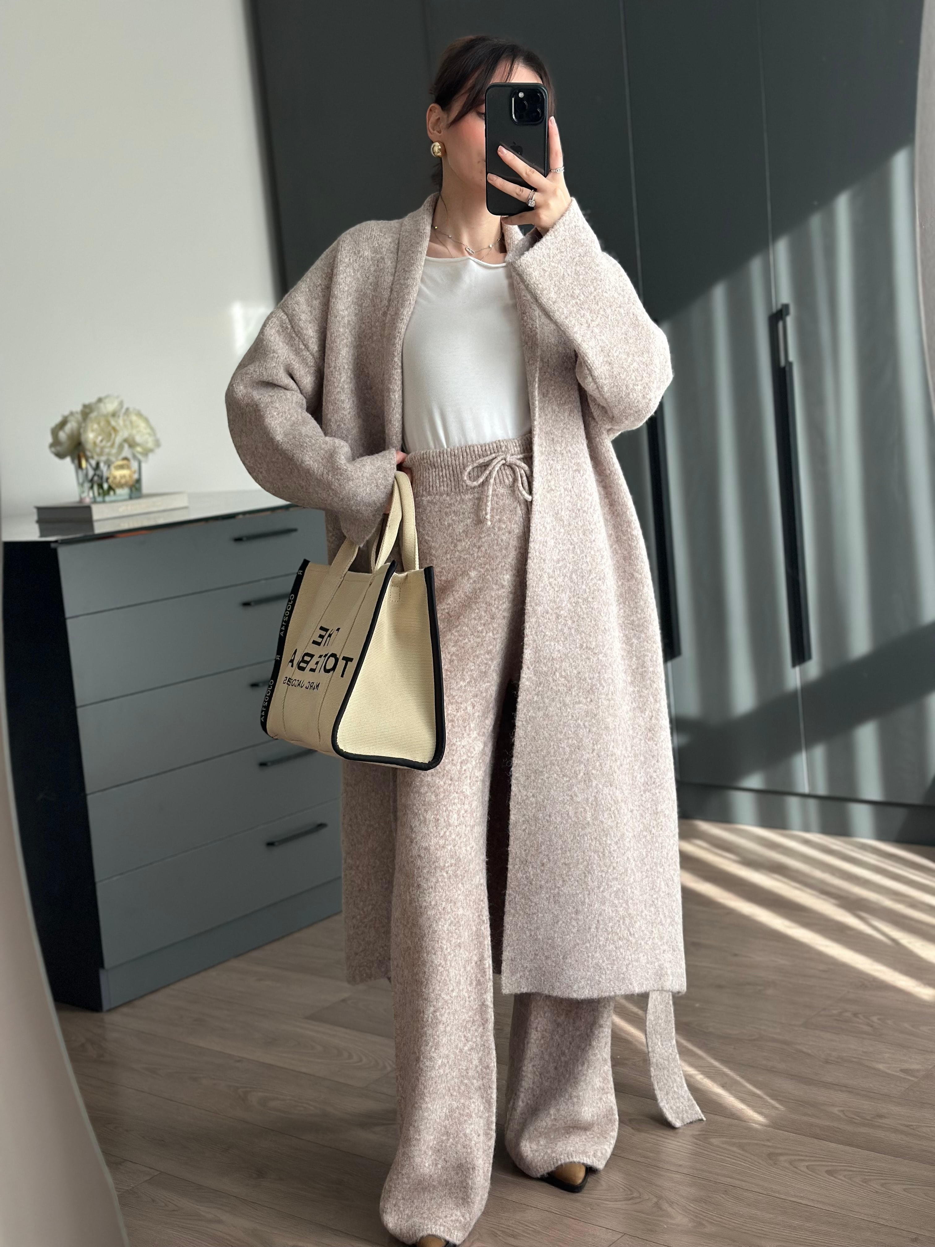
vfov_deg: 39.7
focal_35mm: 48
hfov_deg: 30.3
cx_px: 468
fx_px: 1729
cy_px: 624
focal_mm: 6.86
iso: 80
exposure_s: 1/224
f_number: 1.78
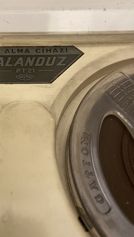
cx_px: 26
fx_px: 240
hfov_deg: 30.4
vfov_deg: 52.6
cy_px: 104
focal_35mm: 38
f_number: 1.8
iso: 125
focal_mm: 4.25
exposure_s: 1/50
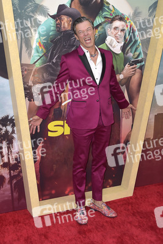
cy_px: 122
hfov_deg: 36.9
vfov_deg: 53.1
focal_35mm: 36
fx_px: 244
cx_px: 82
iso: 500
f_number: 5.6
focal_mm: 36
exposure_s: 1/250
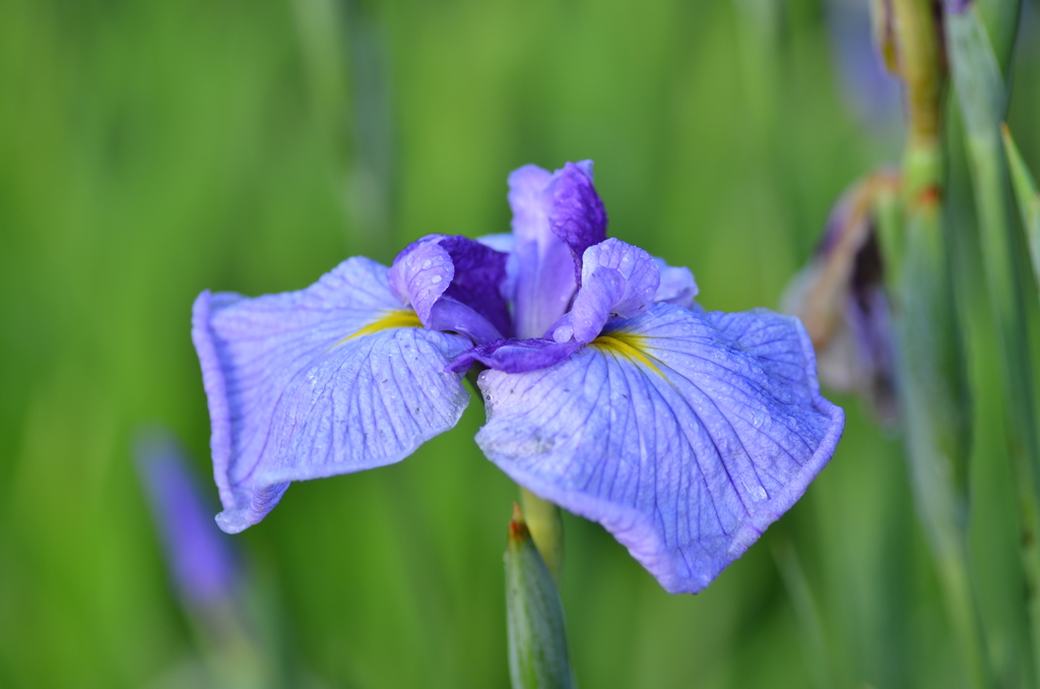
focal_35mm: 135
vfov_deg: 10.1
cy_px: 344
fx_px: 3892
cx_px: 520
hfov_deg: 15.2
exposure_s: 1/320
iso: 100
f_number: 3.2
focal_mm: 90
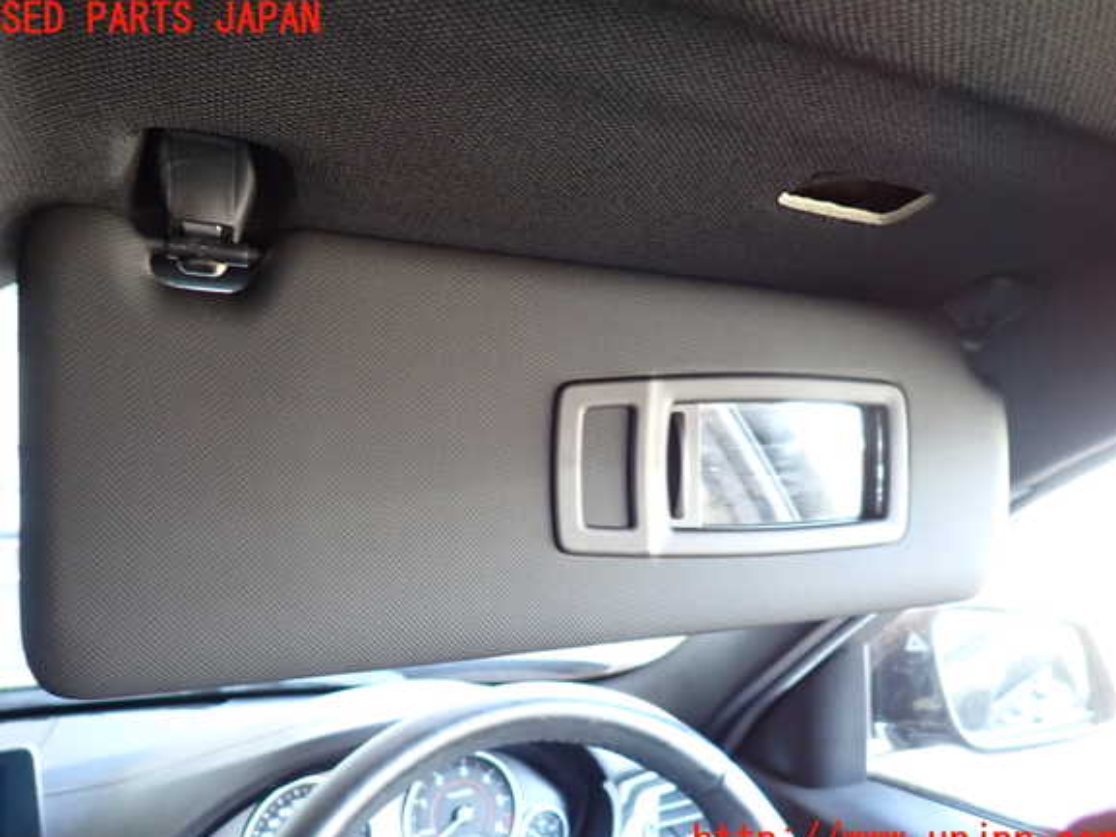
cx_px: 549
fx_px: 838
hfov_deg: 67.3
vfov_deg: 53.1
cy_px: 431
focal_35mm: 26
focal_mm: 4.5
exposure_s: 1/30
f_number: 2
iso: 400
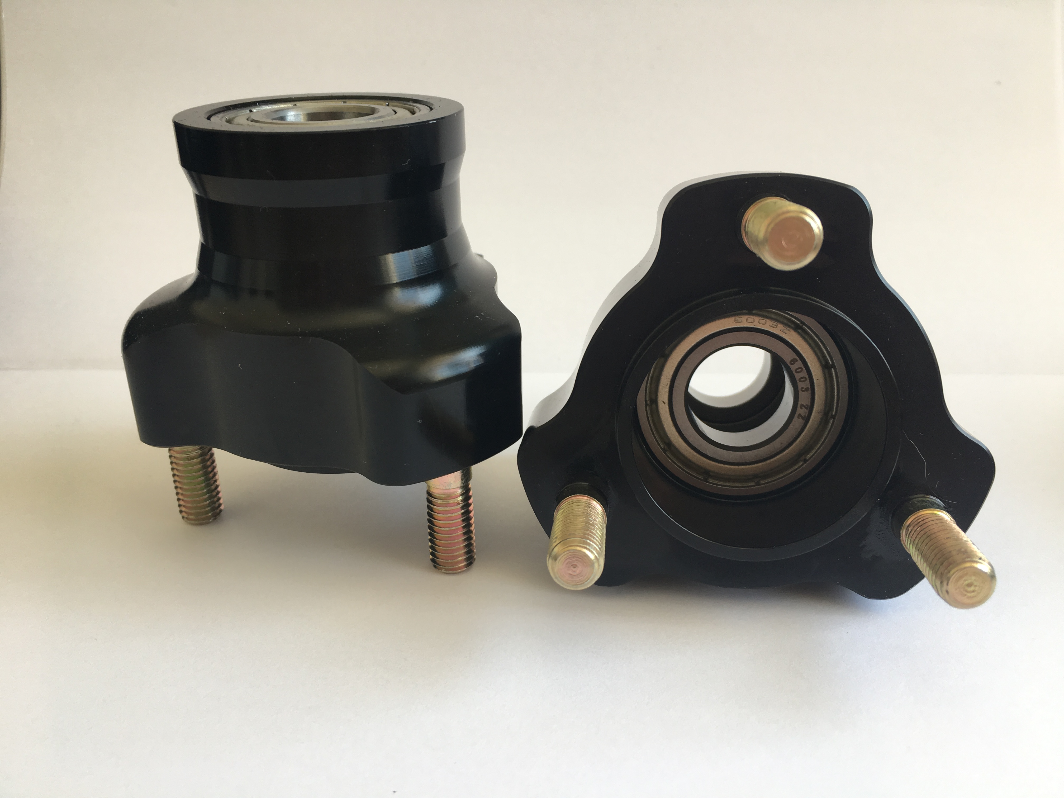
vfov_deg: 48.2
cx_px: 532
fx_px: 891
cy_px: 399
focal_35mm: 29
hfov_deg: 61.7
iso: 25
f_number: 2.2
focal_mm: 4.15
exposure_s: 1/50
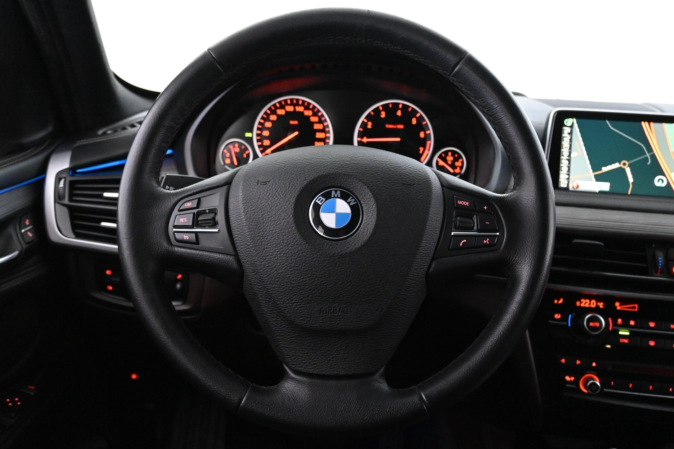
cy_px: 224
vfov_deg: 41.7
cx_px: 337
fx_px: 590
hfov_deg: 59.5
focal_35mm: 32
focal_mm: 21
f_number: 4
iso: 5600
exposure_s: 1/30
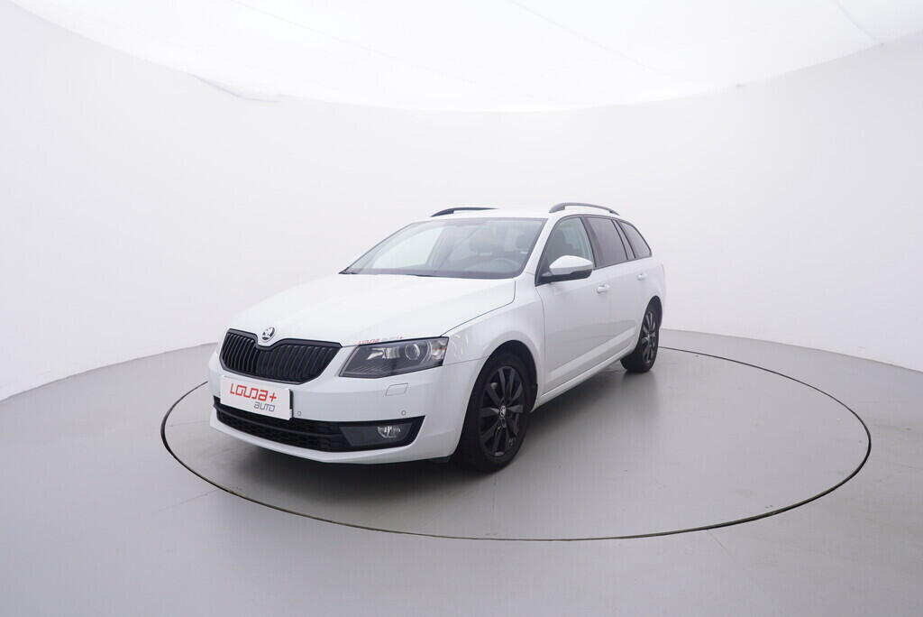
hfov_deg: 77.3
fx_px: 577
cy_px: 308
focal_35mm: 22
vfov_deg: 56.2
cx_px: 462
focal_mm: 15
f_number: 5
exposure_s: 1/80
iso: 200
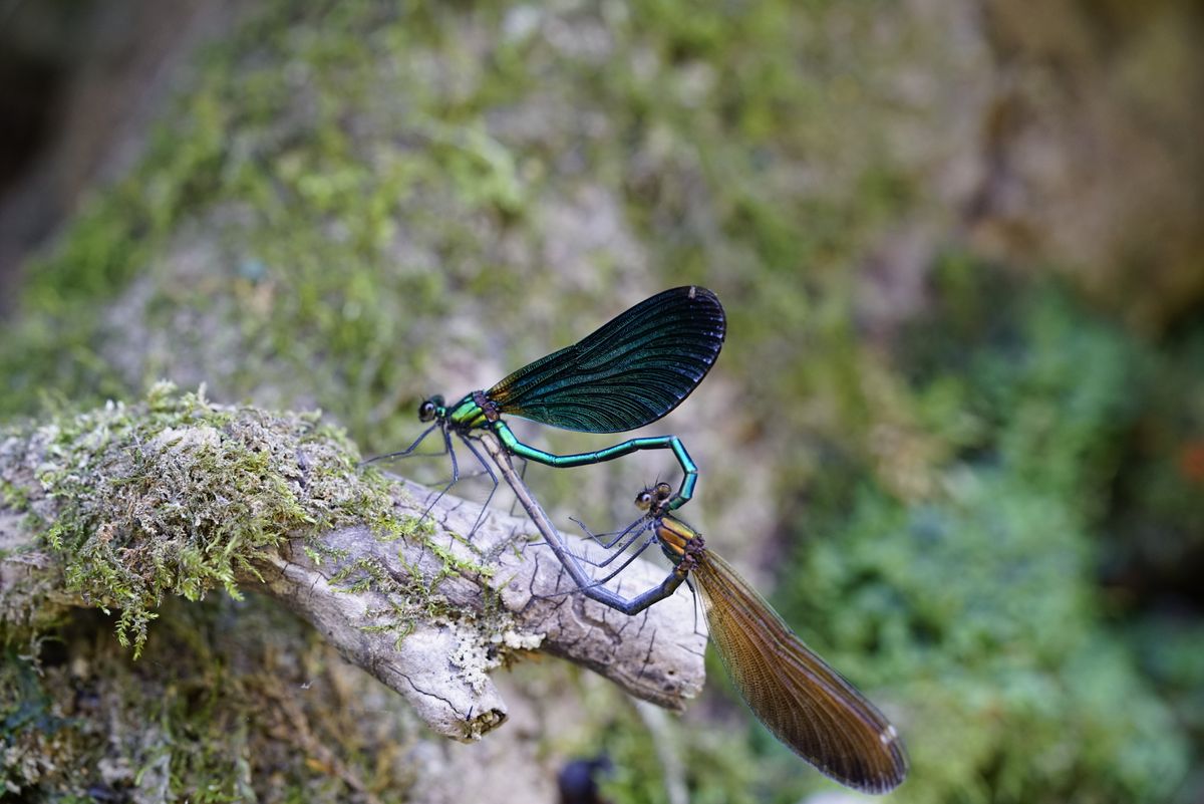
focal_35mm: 90
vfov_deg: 15.2
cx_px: 602
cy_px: 402
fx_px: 3011
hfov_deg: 22.6
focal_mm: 90
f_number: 4.5
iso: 1000
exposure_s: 1/60
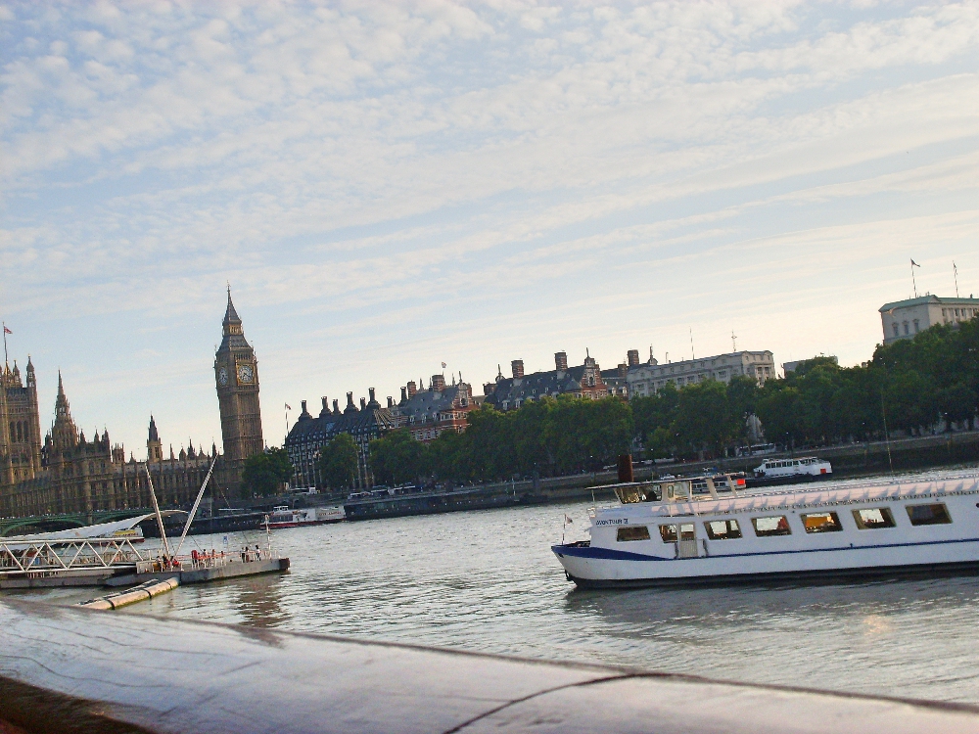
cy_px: 367
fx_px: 1697
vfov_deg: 24.4
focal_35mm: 60
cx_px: 490
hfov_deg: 32.2
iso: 80
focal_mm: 9.9
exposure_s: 1/125
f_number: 9.9
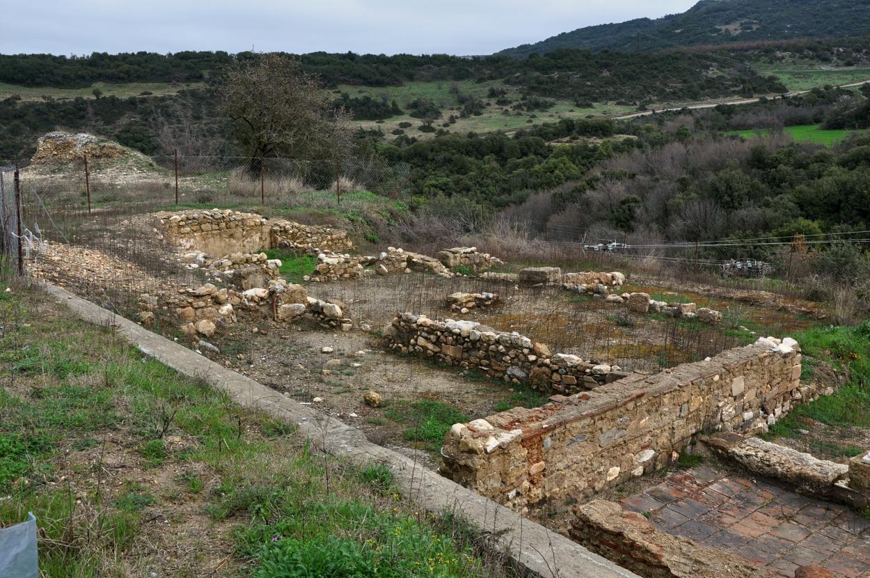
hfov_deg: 49.6
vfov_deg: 34.1
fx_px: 941
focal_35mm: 39
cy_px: 289
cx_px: 435
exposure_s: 1/125
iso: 200
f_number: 11
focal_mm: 26
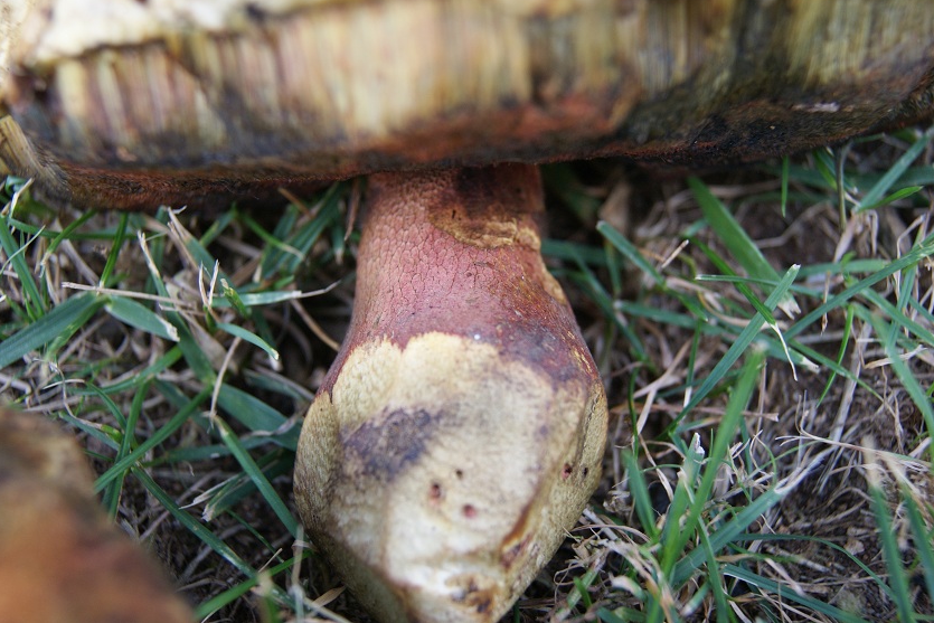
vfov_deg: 29.3
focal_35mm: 46
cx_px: 463
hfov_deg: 42.7
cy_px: 305
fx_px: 1194
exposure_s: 1/50
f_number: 4.5
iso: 250
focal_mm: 30
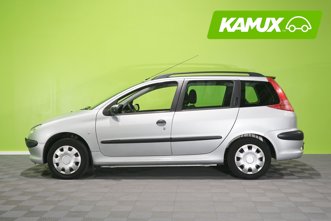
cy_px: 110
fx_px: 377
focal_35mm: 41
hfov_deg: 47.4
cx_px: 166
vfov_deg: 32.6
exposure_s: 1/20
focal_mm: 41
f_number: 5.6
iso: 500
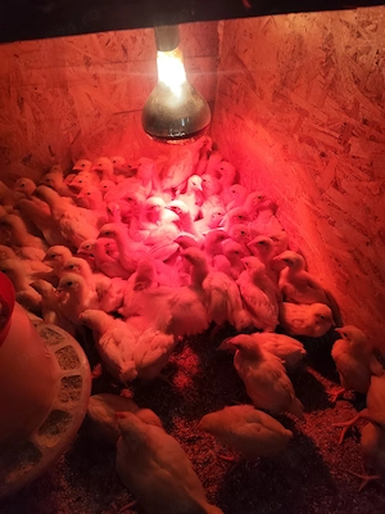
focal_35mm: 23
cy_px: 257
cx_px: 192
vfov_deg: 73.9
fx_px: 341
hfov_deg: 58.9
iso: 320
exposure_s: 1/100
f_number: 1.65
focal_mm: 6.19
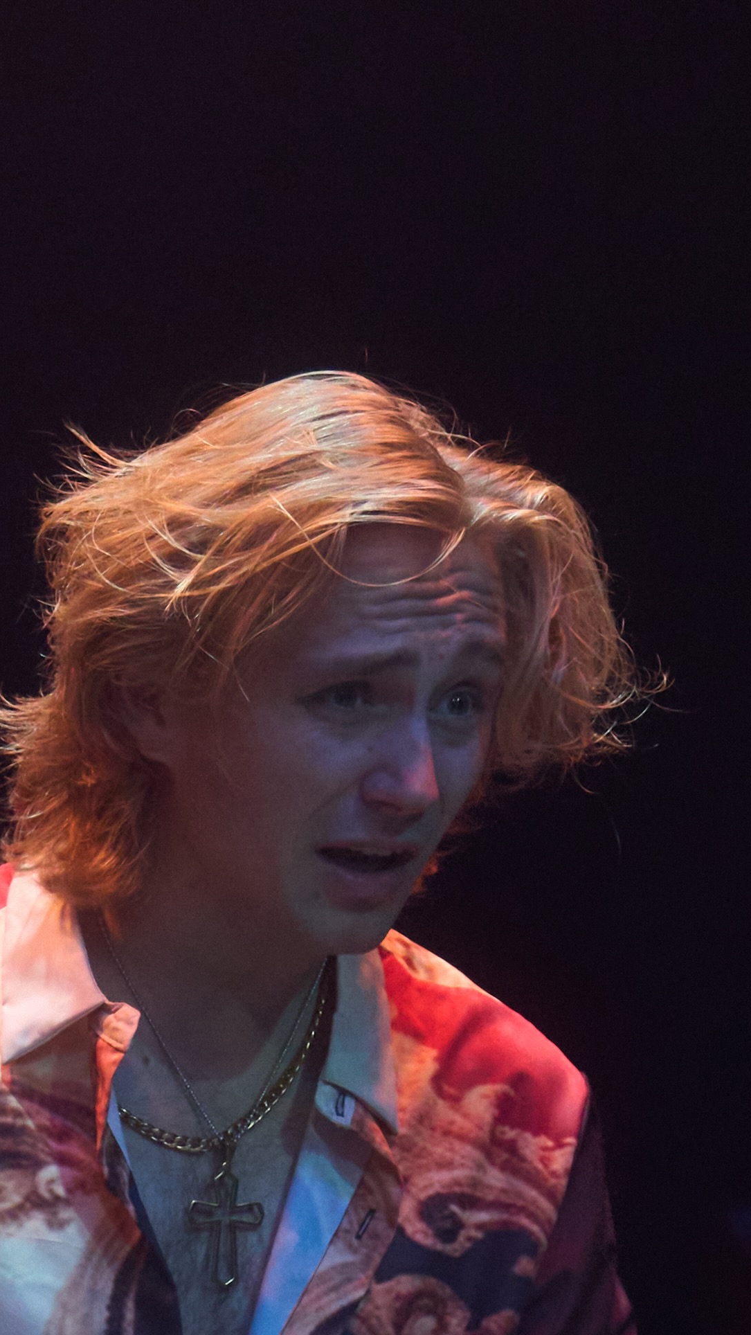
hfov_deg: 6.9
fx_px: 6229
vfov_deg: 11.7
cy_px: 2033
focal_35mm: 176
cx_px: 33
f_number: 3.7
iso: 6400
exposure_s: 1/160
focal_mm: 54
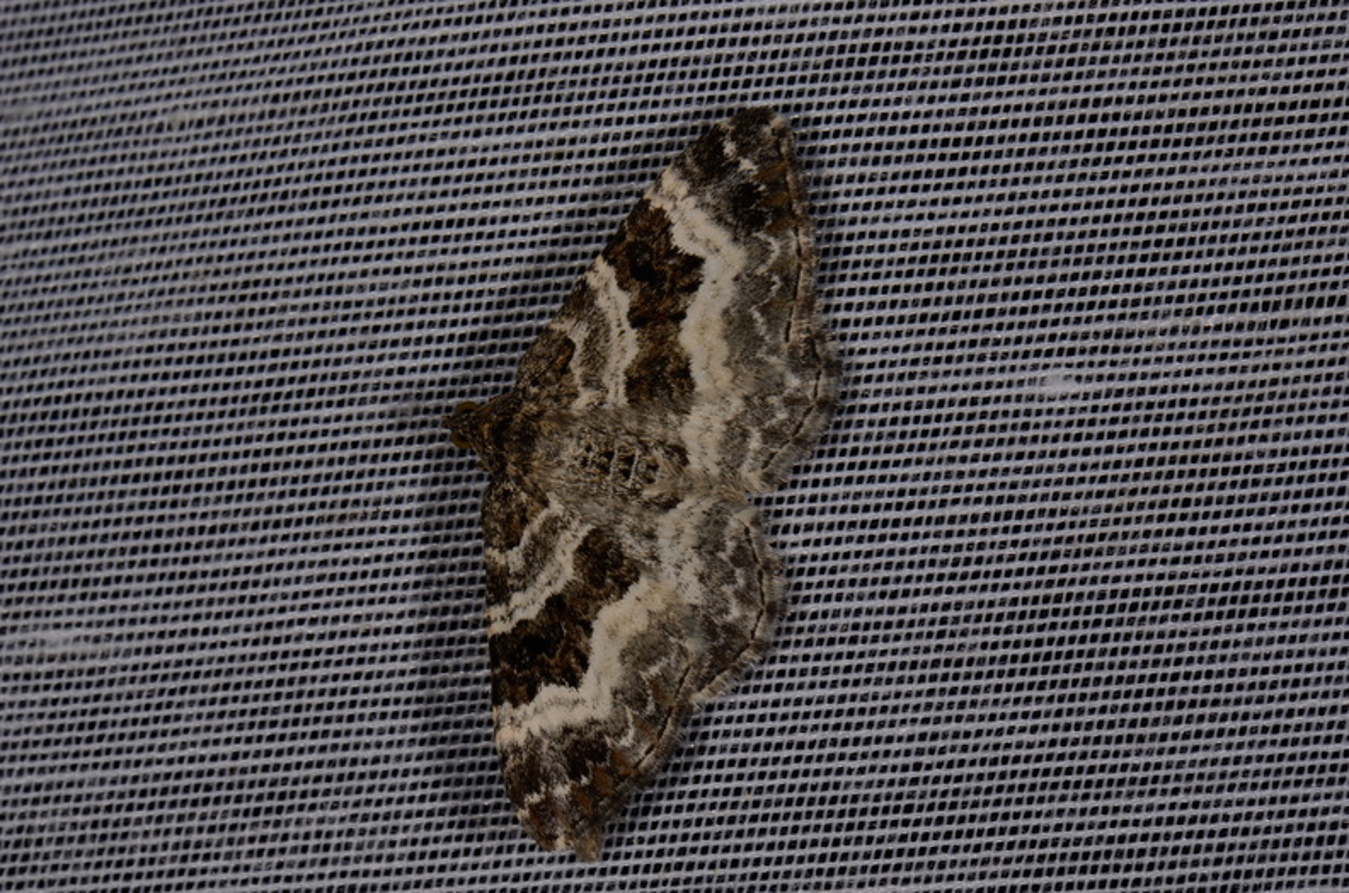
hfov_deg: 16.1
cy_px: 446
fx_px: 4766
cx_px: 674
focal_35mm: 128
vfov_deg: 10.7
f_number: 25
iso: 100
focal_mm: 85
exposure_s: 1/60
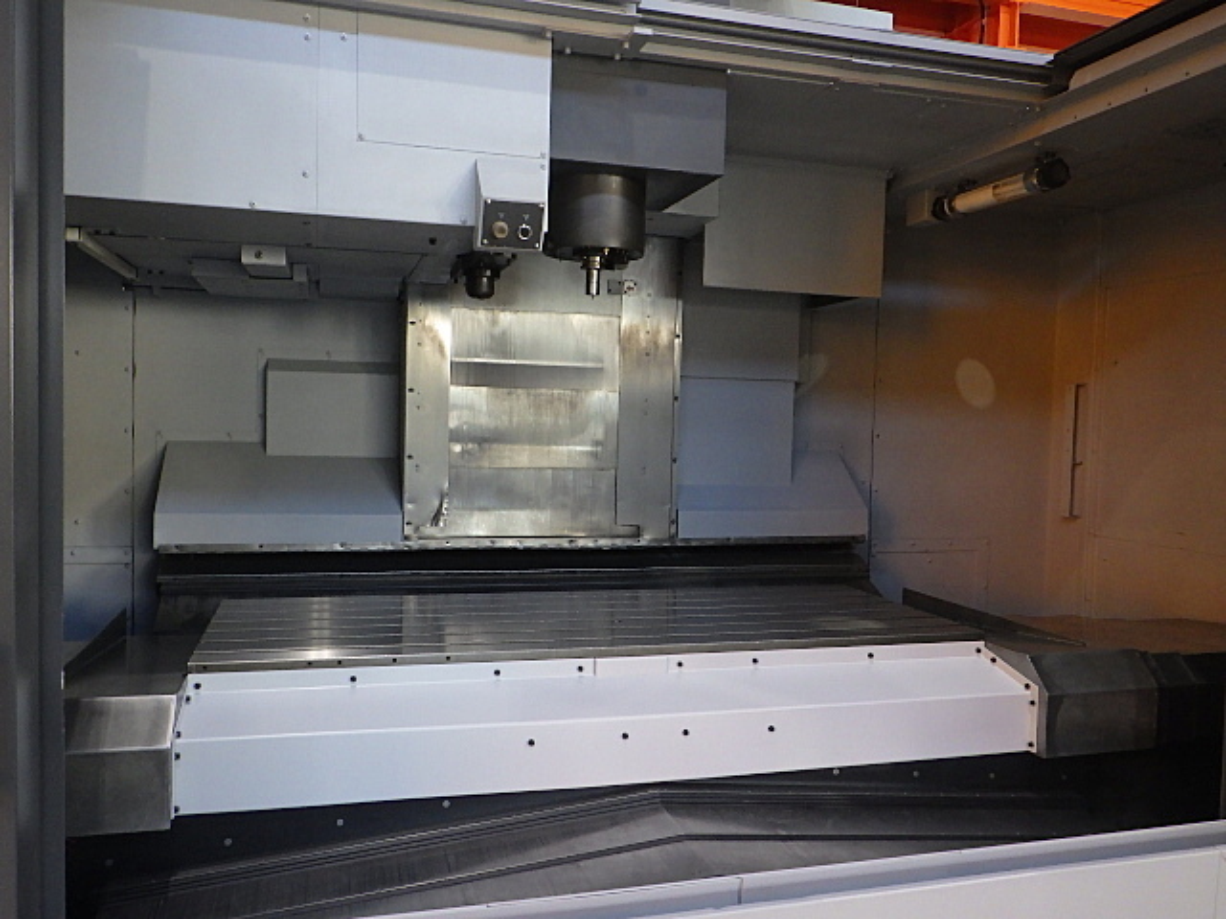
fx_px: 992
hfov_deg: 63.4
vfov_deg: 49.7
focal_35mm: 28
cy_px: 460
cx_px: 613
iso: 500
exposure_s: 1/45
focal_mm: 5
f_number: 3.5
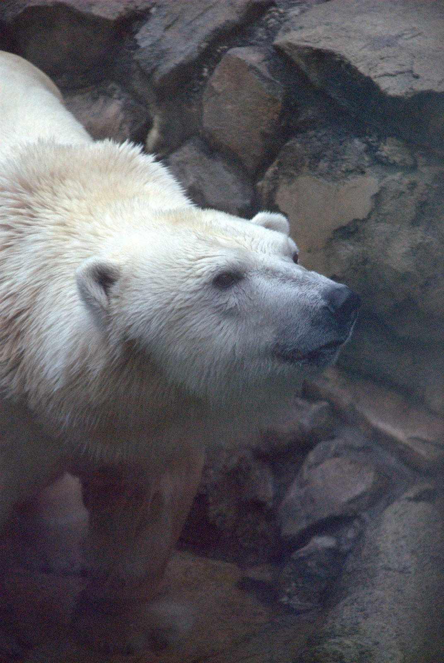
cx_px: 222
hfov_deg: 4.6
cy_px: 332
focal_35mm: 300
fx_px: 5530
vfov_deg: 6.9
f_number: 6.3
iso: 3200
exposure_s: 1/1000
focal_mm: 200
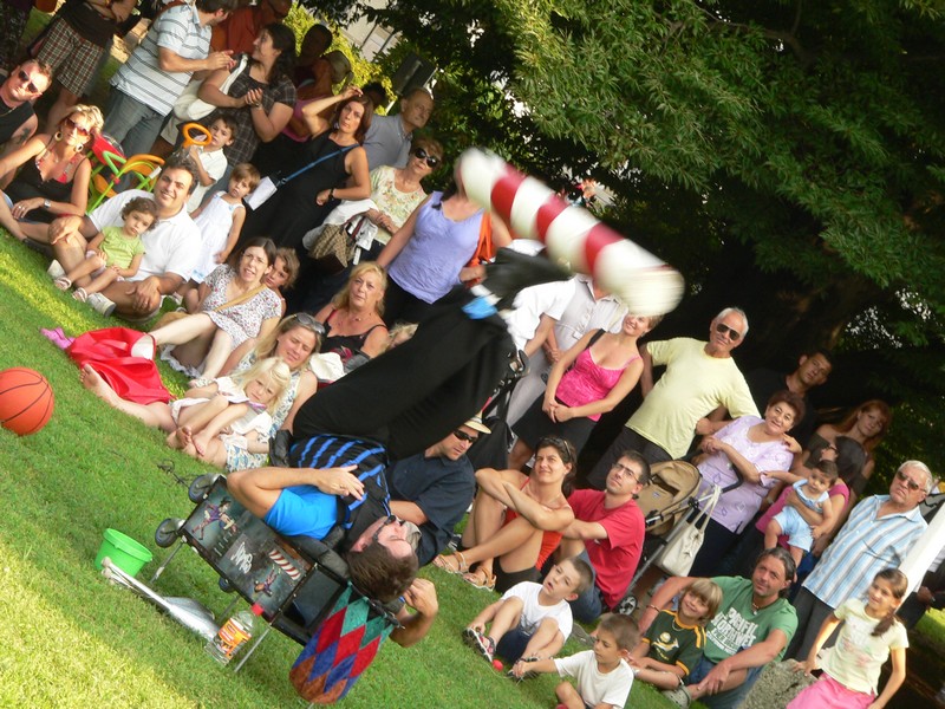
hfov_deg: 13.3
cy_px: 354
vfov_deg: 10.0
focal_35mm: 148
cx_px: 472
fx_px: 4040
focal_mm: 24.6
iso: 100
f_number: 6.5
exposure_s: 1/60
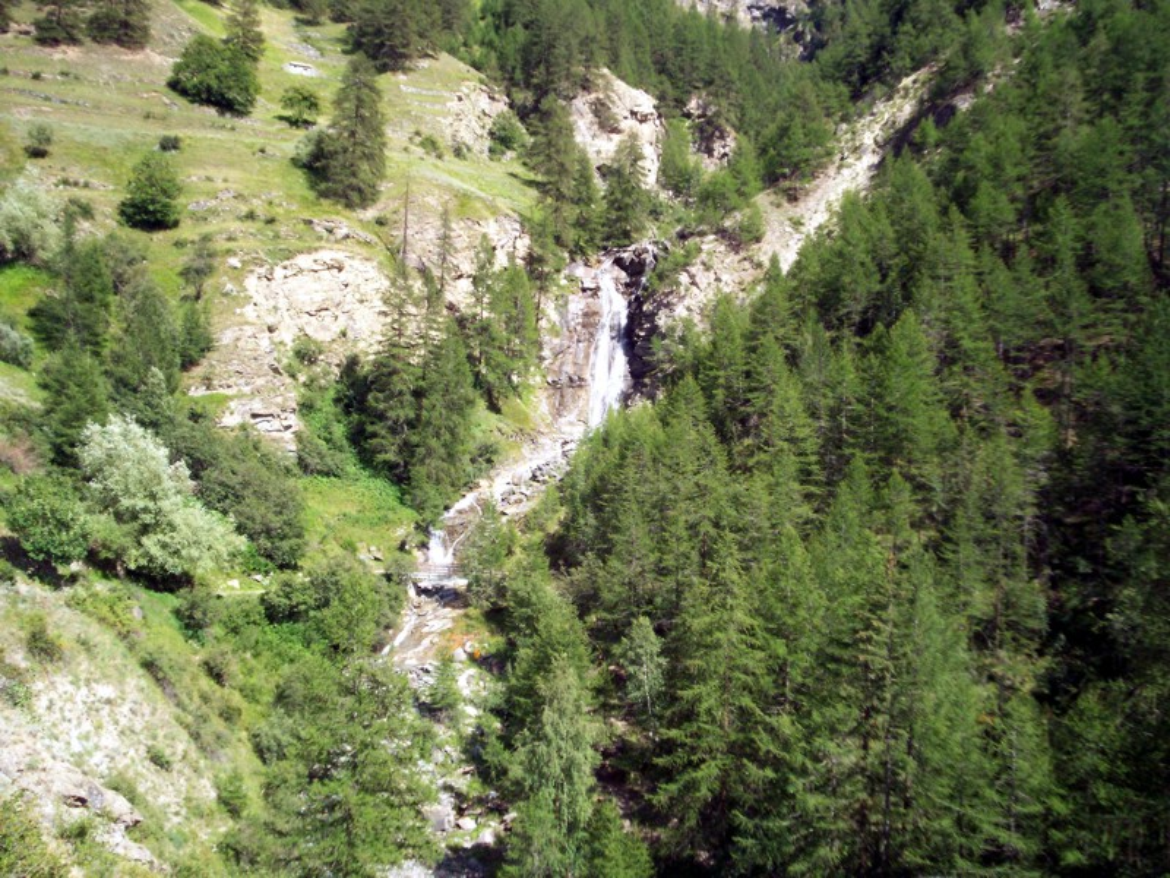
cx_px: 585
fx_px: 1217
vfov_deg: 39.7
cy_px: 439
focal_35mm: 36
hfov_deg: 51.4
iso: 100
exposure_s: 1/285
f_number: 4.5
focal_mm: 5.9
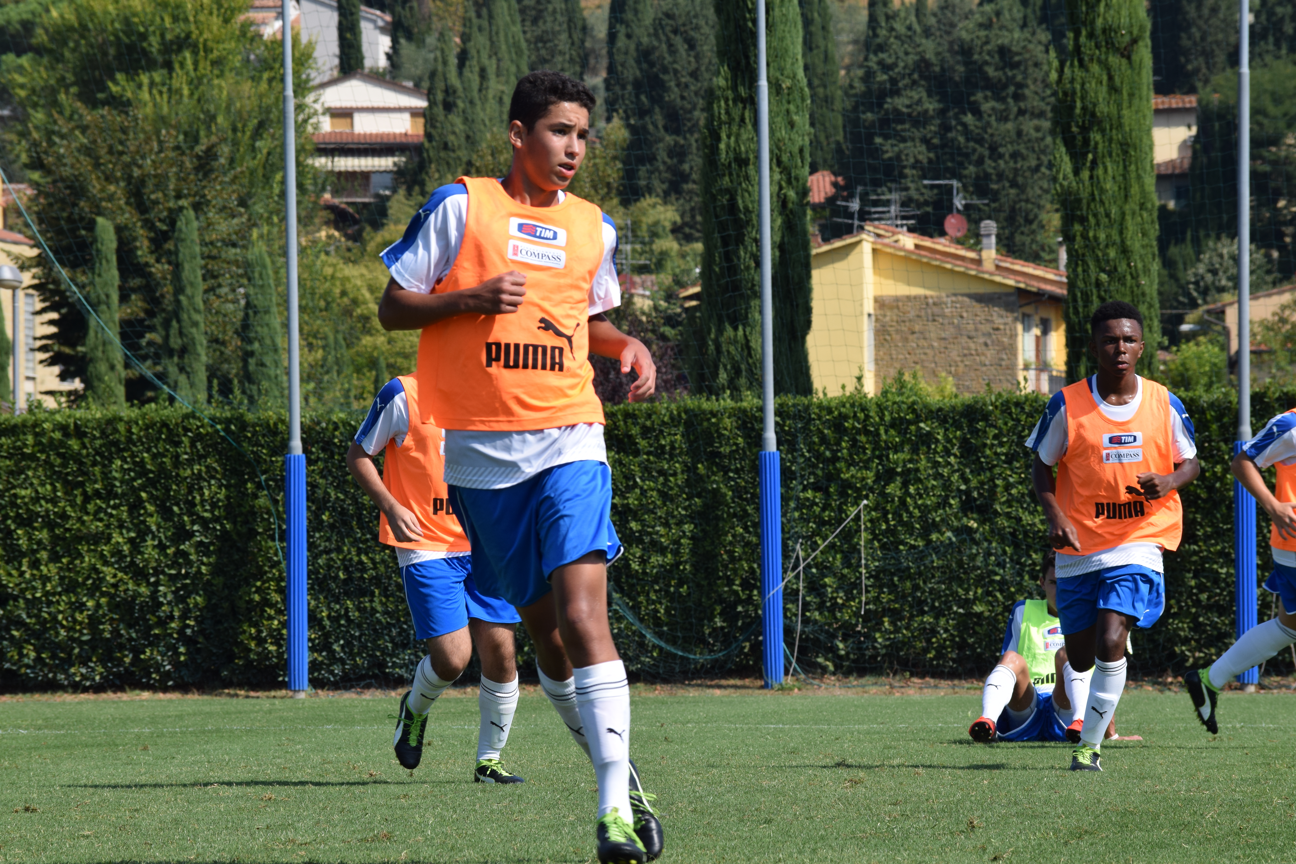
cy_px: 432
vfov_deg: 7.3
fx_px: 6749
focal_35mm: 188
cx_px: 648
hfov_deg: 11.0
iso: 200
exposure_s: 1/400
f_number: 10
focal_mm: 125
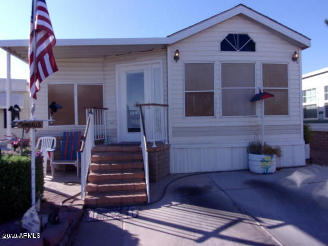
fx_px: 265
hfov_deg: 63.4
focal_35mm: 28
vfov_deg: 49.7
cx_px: 164
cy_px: 123
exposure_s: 1/70
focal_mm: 5.1
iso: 80
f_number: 10.8
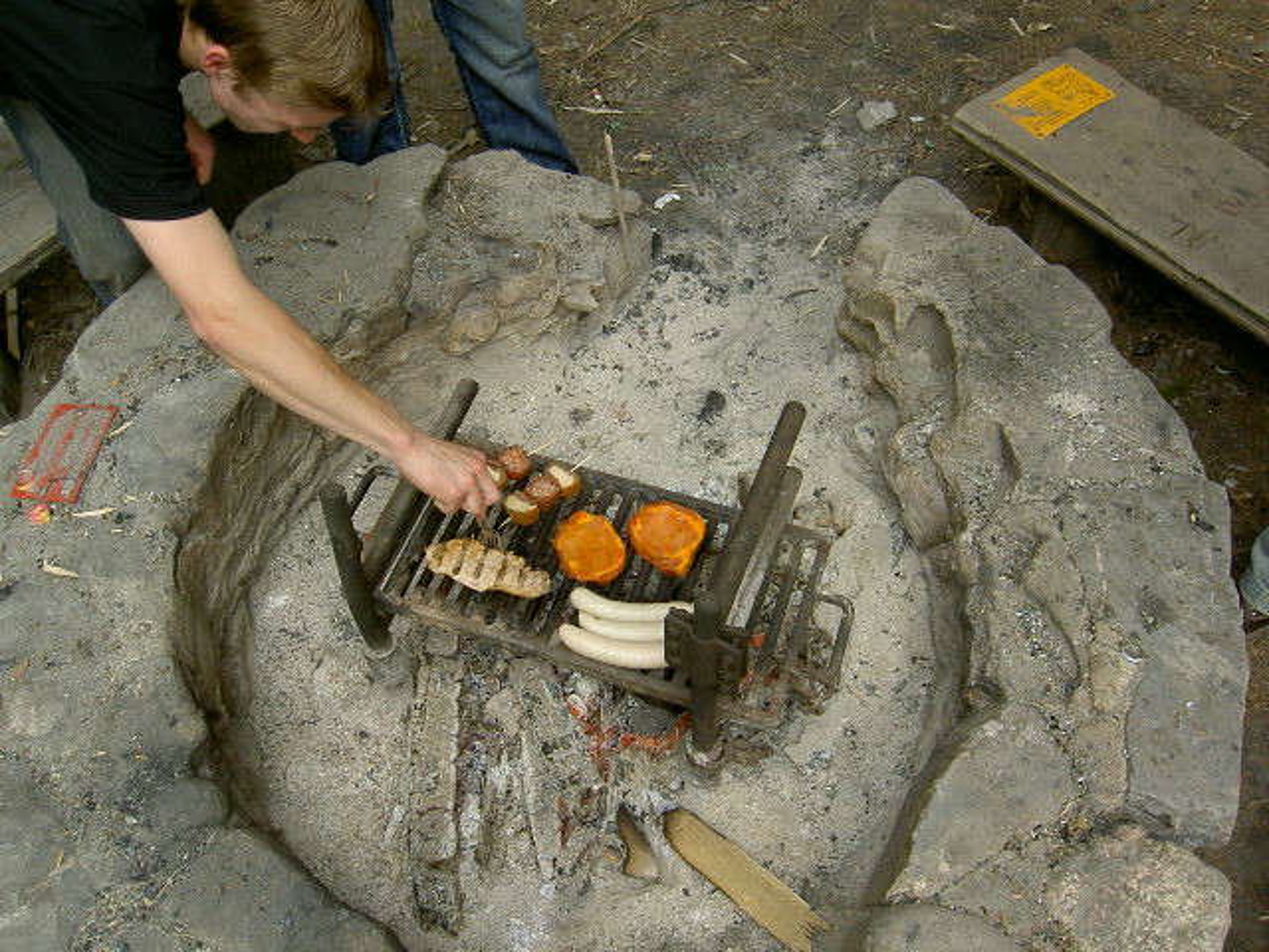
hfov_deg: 54.0
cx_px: 634
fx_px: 1246
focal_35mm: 34
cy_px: 476
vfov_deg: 41.8
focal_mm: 5.6
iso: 50
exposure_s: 1/100
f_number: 4.7
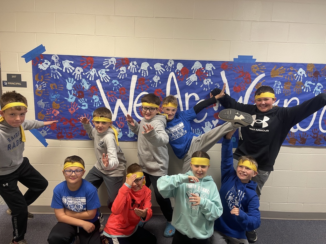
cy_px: 122
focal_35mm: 25
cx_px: 163
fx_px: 235
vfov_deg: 54.9
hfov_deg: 69.4
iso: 125
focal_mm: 5.1
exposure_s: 1/60
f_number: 1.6
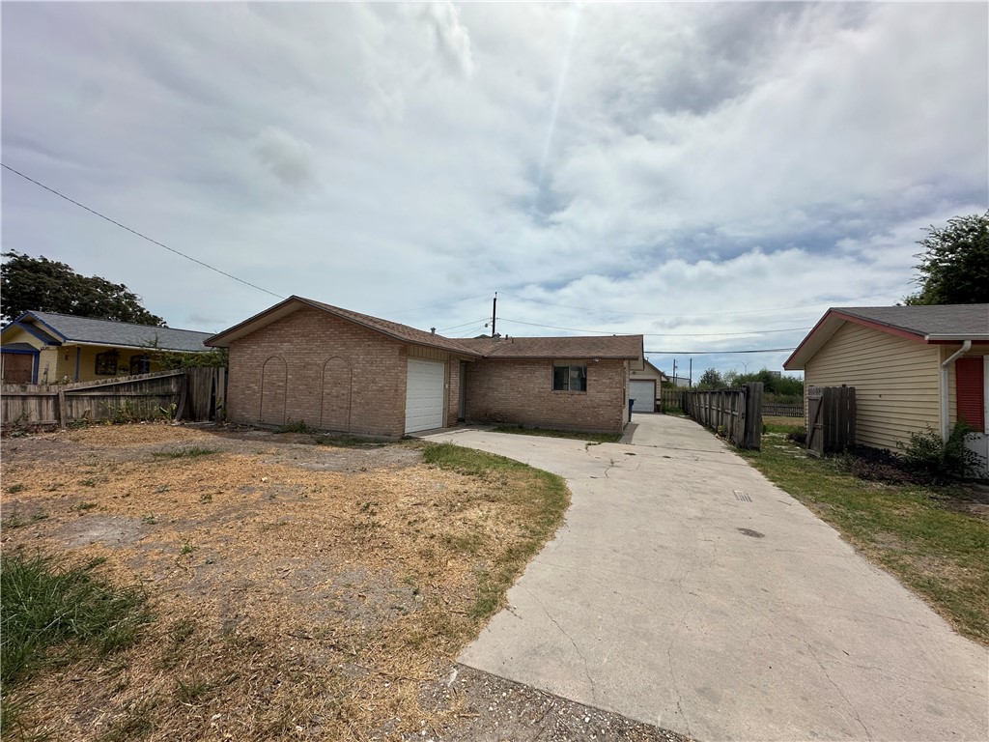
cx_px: 494
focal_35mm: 14
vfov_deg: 85.7
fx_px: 400
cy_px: 371
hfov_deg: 102.1
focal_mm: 2.22
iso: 50
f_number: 2.2
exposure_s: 1/6494
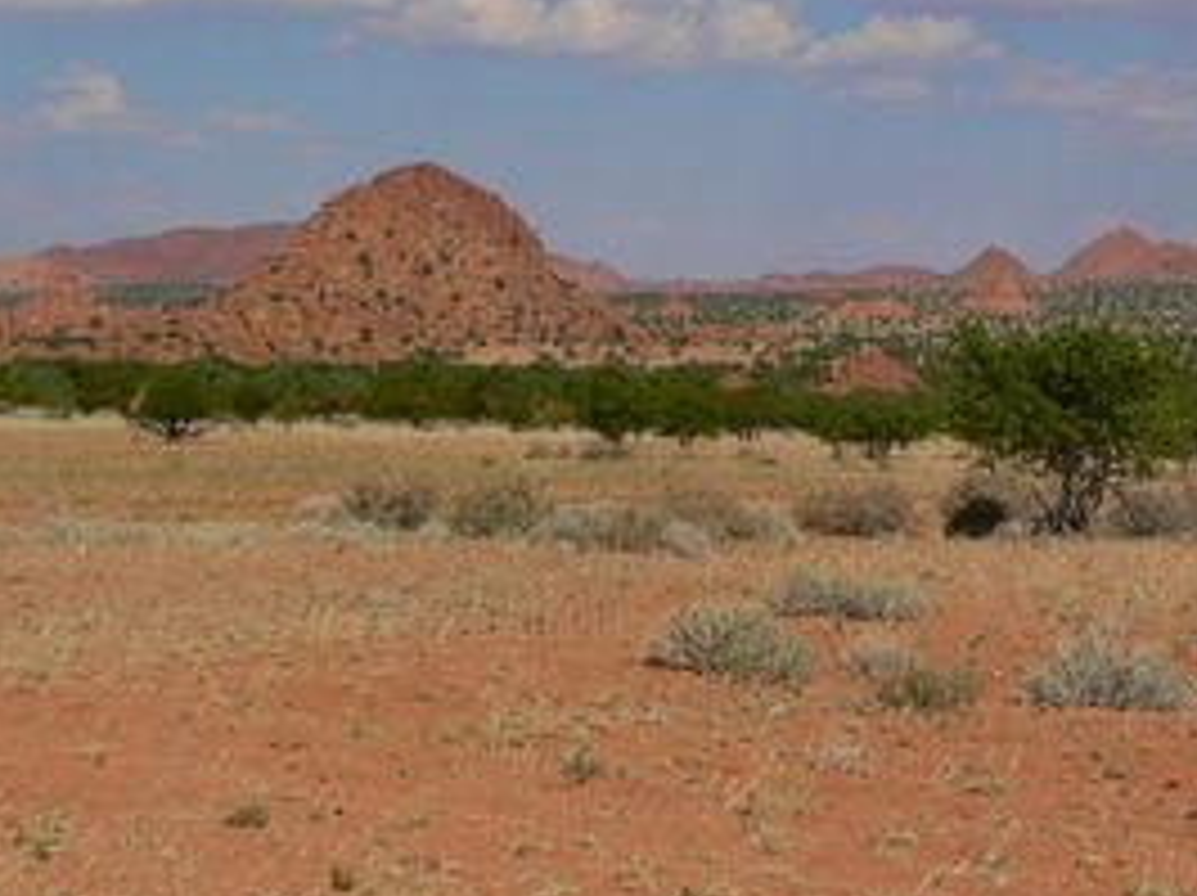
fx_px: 3248
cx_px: 1035
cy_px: 326
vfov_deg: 15.7
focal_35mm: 94
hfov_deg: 20.5
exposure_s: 1/800
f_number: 5.6
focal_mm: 8.3
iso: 80
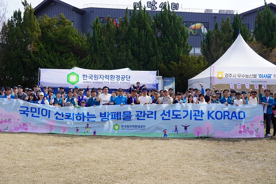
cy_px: 92
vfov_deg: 37.8
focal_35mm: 35
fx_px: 268
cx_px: 138
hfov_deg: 54.5
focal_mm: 35
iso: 100
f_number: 9
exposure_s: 1/125
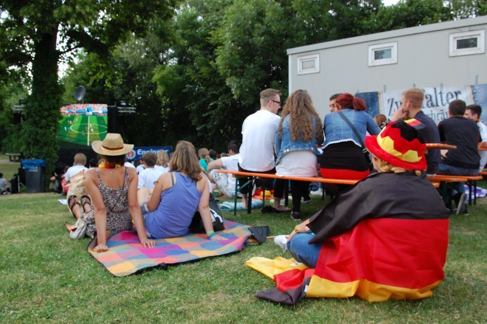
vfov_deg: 50.3
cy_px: 162
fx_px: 345
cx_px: 244
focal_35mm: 26
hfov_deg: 70.5
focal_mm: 17
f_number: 9
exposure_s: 1/320
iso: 800
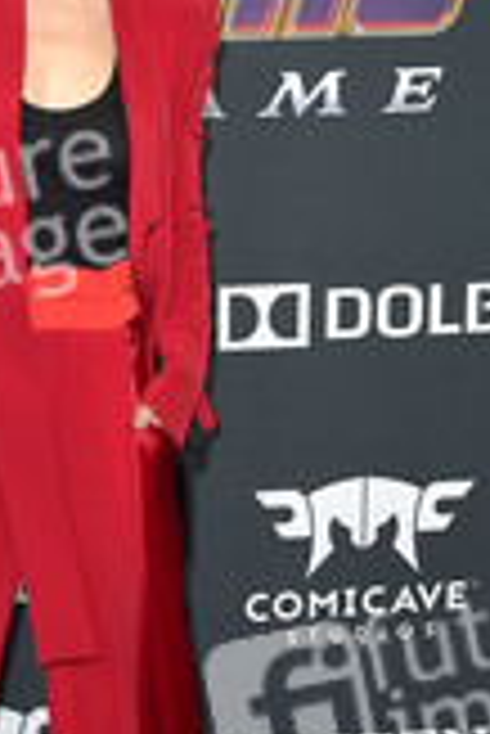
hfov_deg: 13.2
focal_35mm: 103
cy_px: 464
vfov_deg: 19.8
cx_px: 29
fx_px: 2098
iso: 250
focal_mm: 42
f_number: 5
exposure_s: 1/250
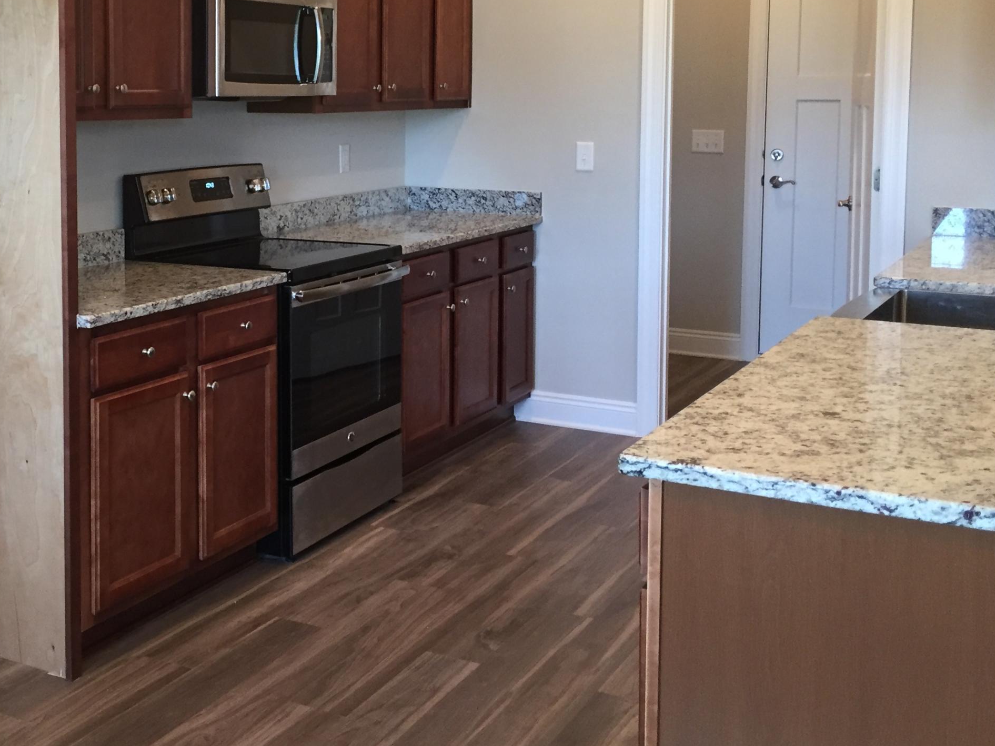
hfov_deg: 40.5
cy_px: 197
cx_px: 293
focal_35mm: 46
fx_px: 1322
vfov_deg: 31.0
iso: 125
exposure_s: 1/30
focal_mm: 4.15
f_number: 2.2
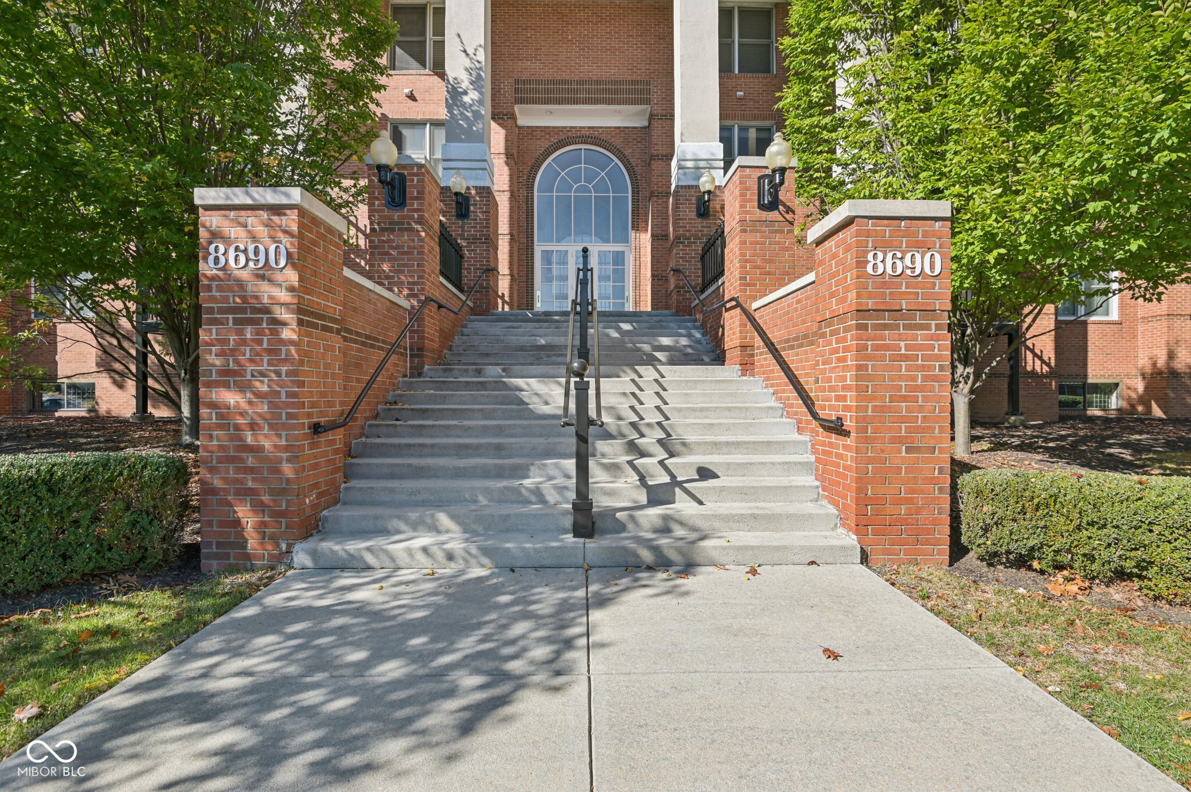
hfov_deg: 96.8
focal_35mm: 16
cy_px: 396
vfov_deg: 73.7
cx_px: 596
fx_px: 529
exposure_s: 1/160
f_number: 8
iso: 100
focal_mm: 16
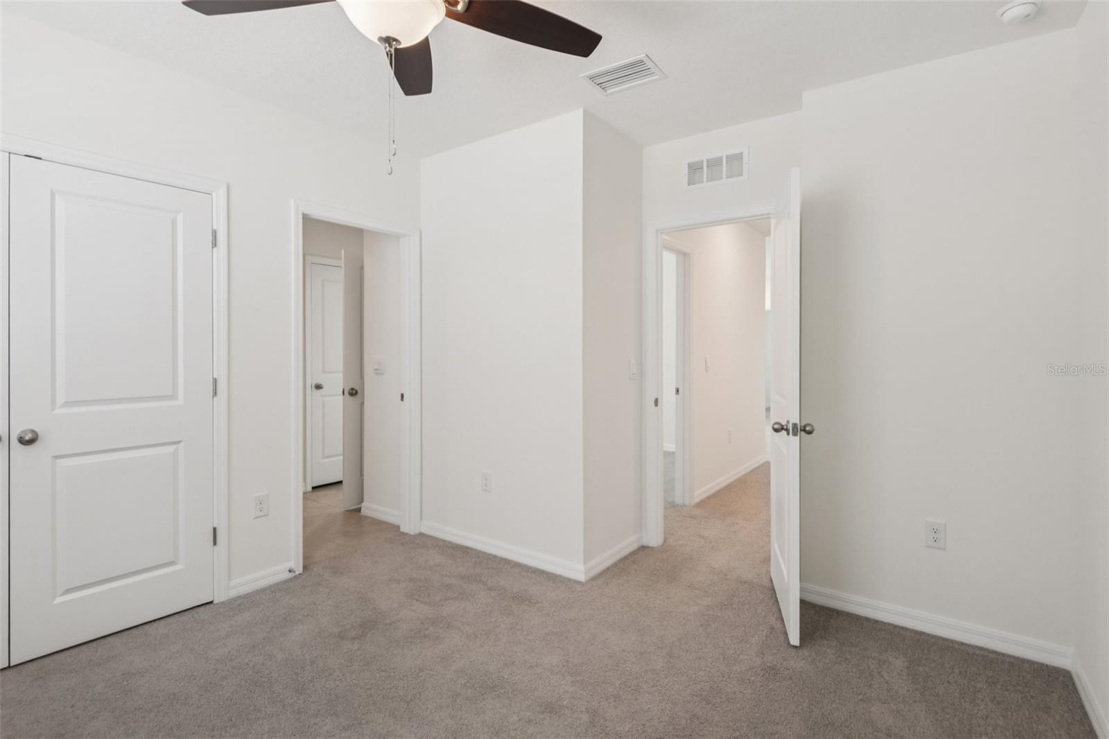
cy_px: 370
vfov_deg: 73.7
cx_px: 554
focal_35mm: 16
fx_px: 493
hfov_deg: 96.7
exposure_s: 1/20
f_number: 8
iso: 400
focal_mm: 16
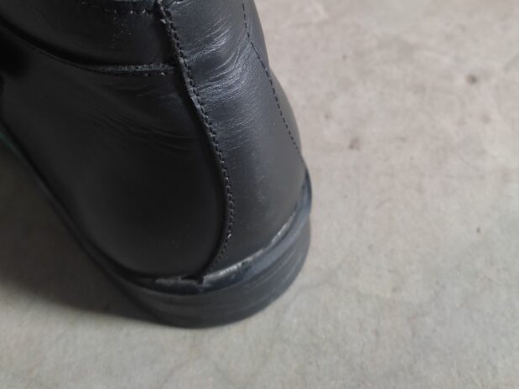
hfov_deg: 43.8
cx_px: 283
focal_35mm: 43
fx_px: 645
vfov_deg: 32.5
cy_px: 67
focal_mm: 4.74
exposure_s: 1/33
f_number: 1.79
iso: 709
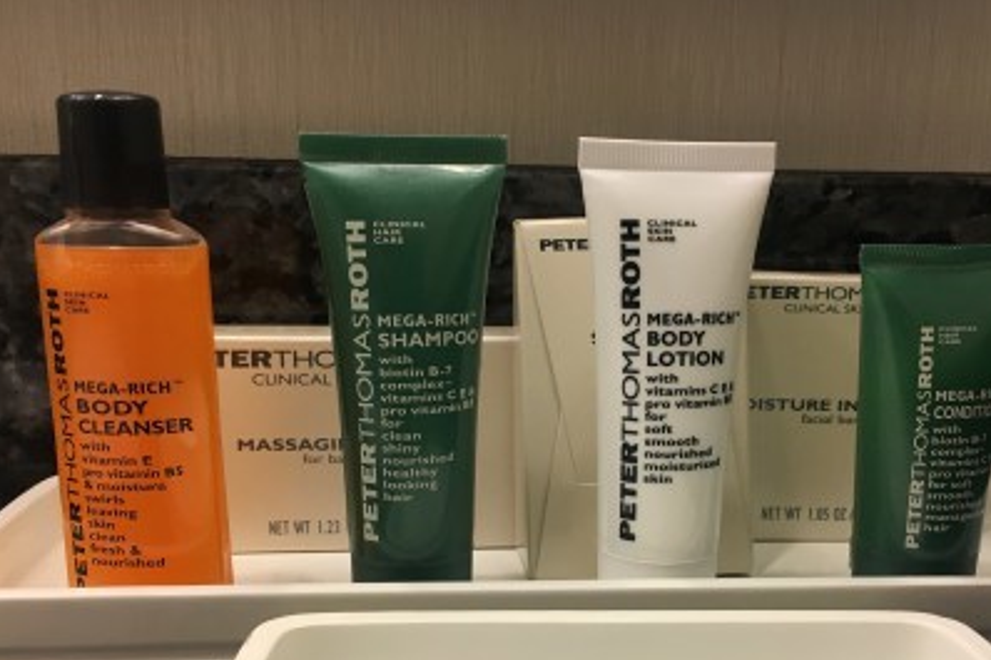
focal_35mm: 39
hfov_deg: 49.5
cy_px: 456
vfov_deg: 33.8
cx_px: 552
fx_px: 1073
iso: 50
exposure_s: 1/30
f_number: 2.2
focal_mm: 4.15
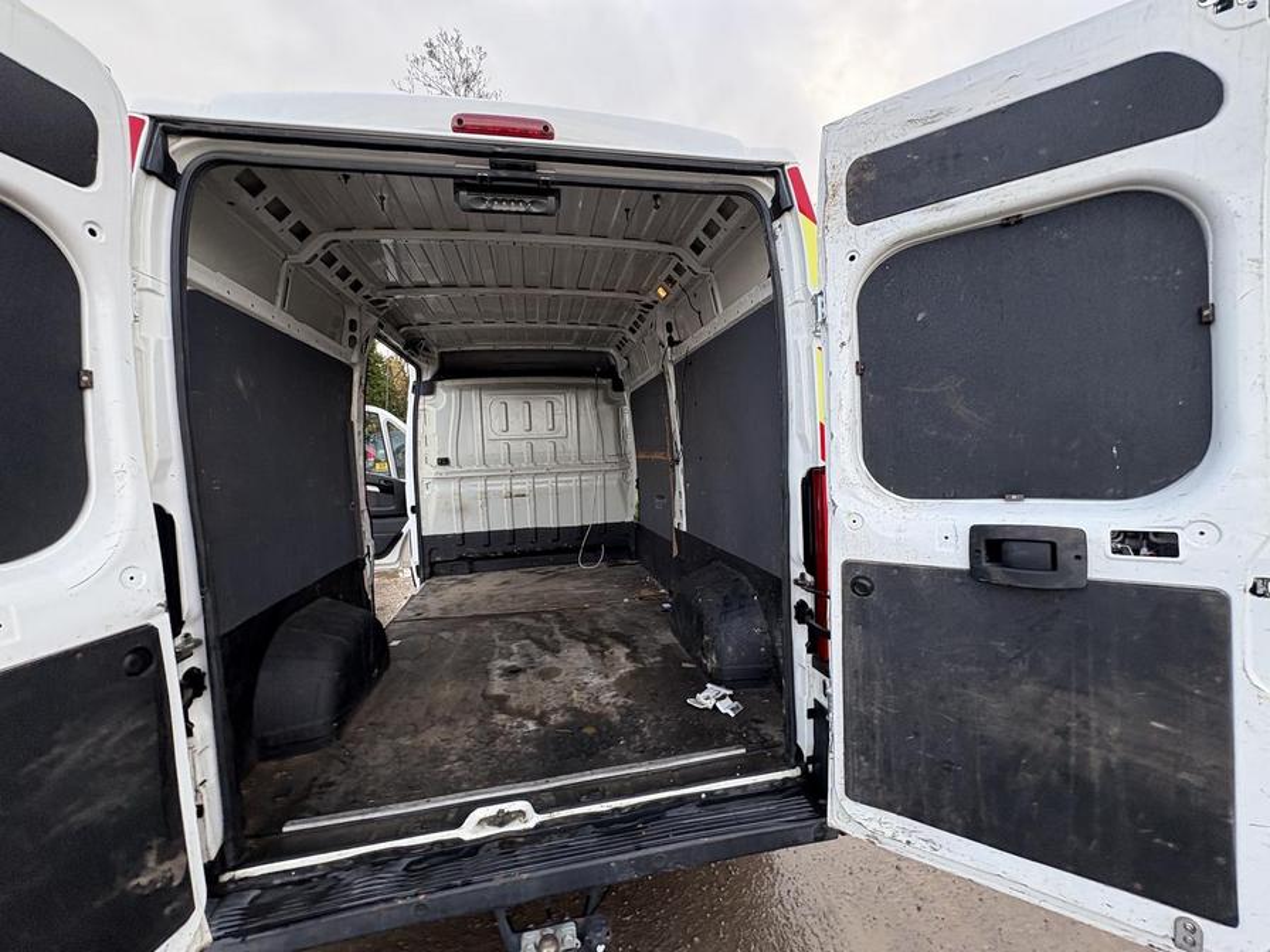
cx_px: 635
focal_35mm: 14
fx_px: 514
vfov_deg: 85.7
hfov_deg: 102.1
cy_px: 476
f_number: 2.2
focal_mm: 2.22
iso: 64
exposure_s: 1/154
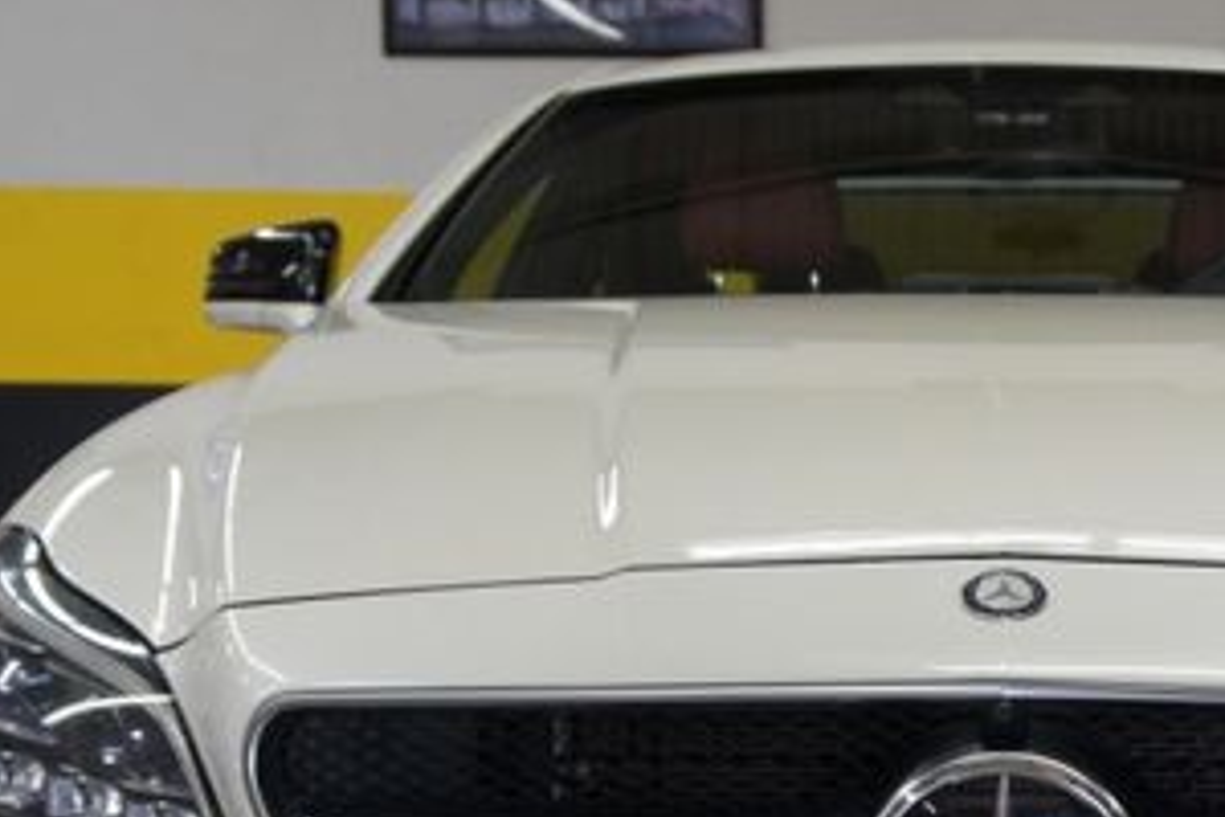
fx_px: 2724
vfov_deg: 16.7
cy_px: 821
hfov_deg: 25.0
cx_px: 968
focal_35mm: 80
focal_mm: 25
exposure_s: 1/40
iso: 200
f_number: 4.5
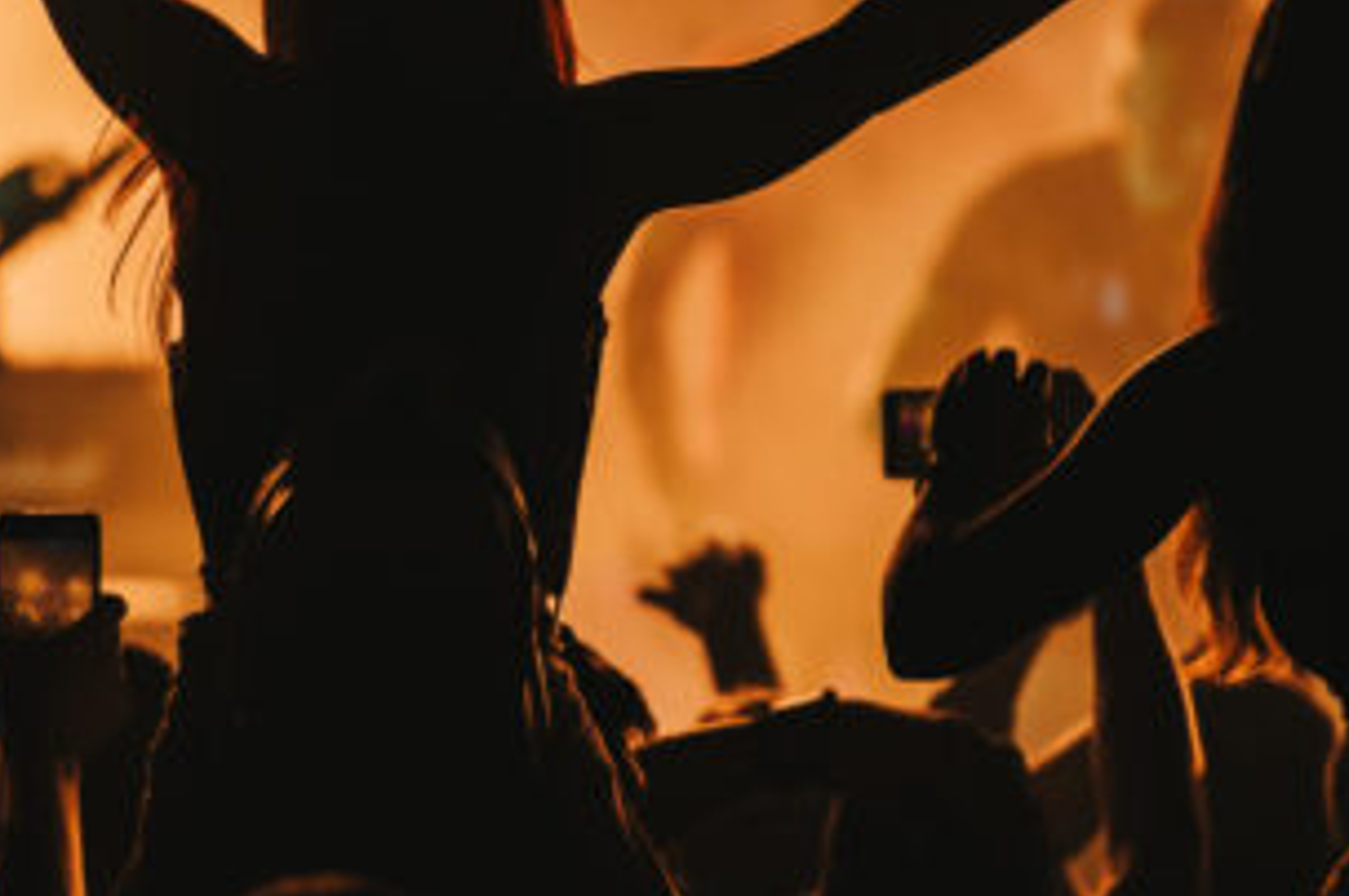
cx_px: 883
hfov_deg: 4.5
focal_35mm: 458
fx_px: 17144
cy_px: 228
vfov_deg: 3.0
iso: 250
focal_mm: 200
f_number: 2.8
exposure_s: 1/500
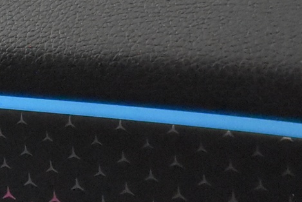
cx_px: 12
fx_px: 1343
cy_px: 234
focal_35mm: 160
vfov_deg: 8.5
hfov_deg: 12.7
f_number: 5.6
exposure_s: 1/60
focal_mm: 20
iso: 8000
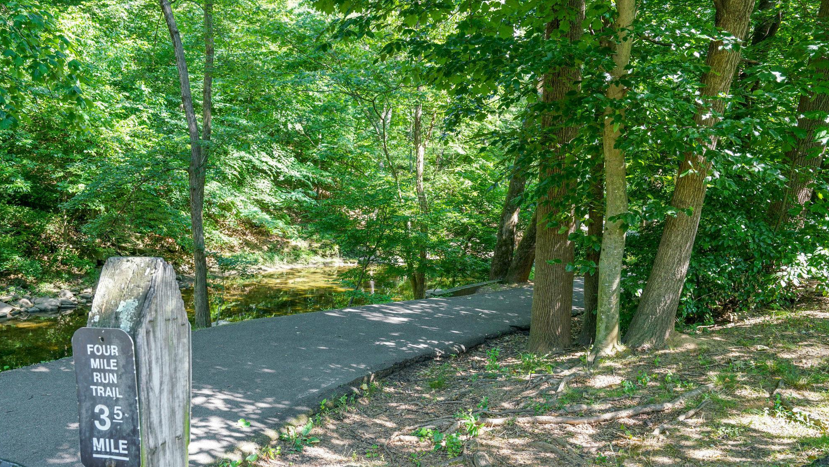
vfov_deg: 41.5
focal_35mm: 28
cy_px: 254
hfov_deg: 67.9
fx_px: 616
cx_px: 409
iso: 400
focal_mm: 26
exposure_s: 1/50
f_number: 8
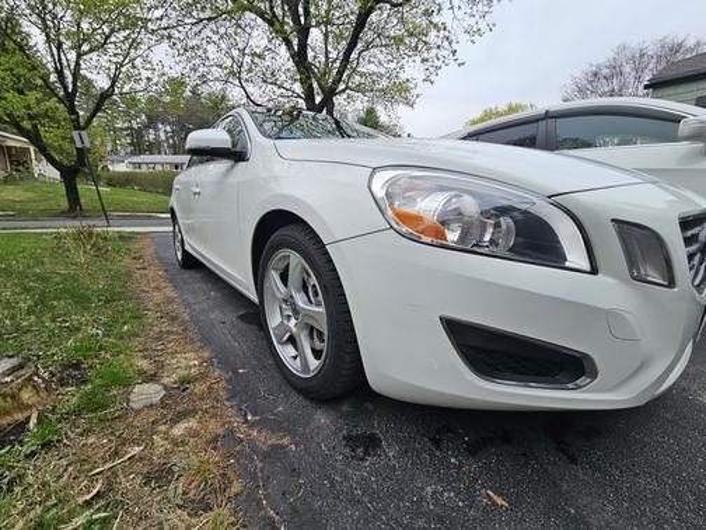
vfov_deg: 89.9
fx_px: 265
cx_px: 353
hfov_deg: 106.2
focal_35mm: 13
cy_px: 265
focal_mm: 2.2
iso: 125
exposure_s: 1/207
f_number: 2.2
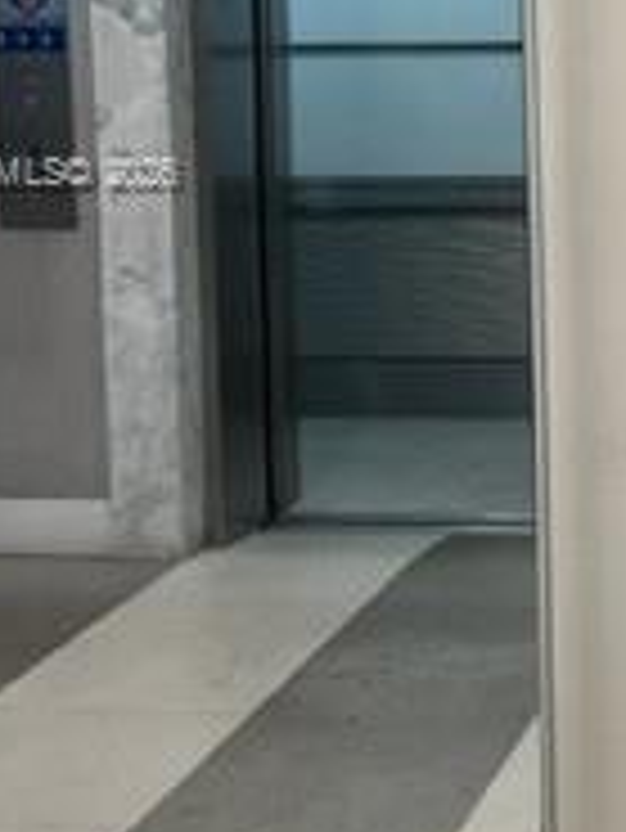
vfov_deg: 21.5
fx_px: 2168
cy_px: 175
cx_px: 811
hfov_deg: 15.6
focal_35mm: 90
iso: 125
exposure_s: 1/120
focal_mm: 5.7
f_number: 1.5
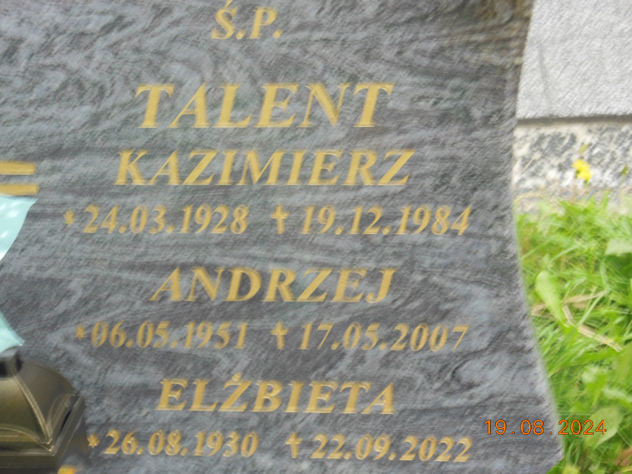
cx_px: 316
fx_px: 1789
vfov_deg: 15.1
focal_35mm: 98
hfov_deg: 20.0
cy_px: 237
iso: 125
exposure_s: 1/80
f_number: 4.7
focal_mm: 17.5
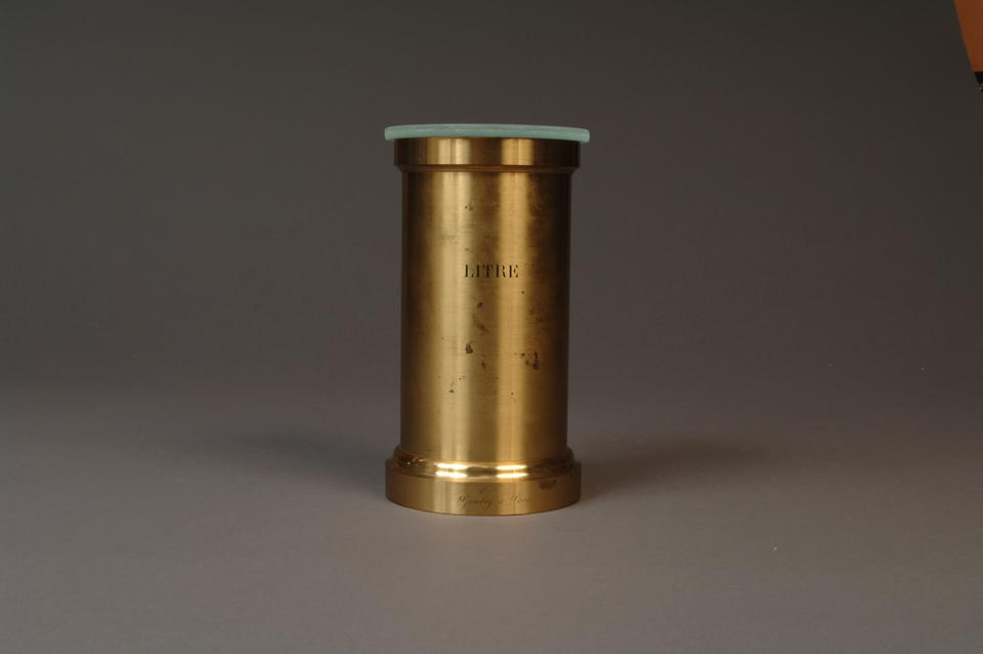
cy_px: 327
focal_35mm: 48
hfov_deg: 41.2
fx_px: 1309
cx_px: 492
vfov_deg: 28.0
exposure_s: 1/125
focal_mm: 32
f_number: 16
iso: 100
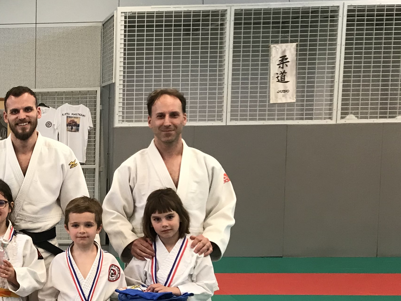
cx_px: -71
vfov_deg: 22.0
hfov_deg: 26.4
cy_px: 233
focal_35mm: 66
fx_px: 765
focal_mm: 3.99
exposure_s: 1/33
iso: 32
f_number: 1.8
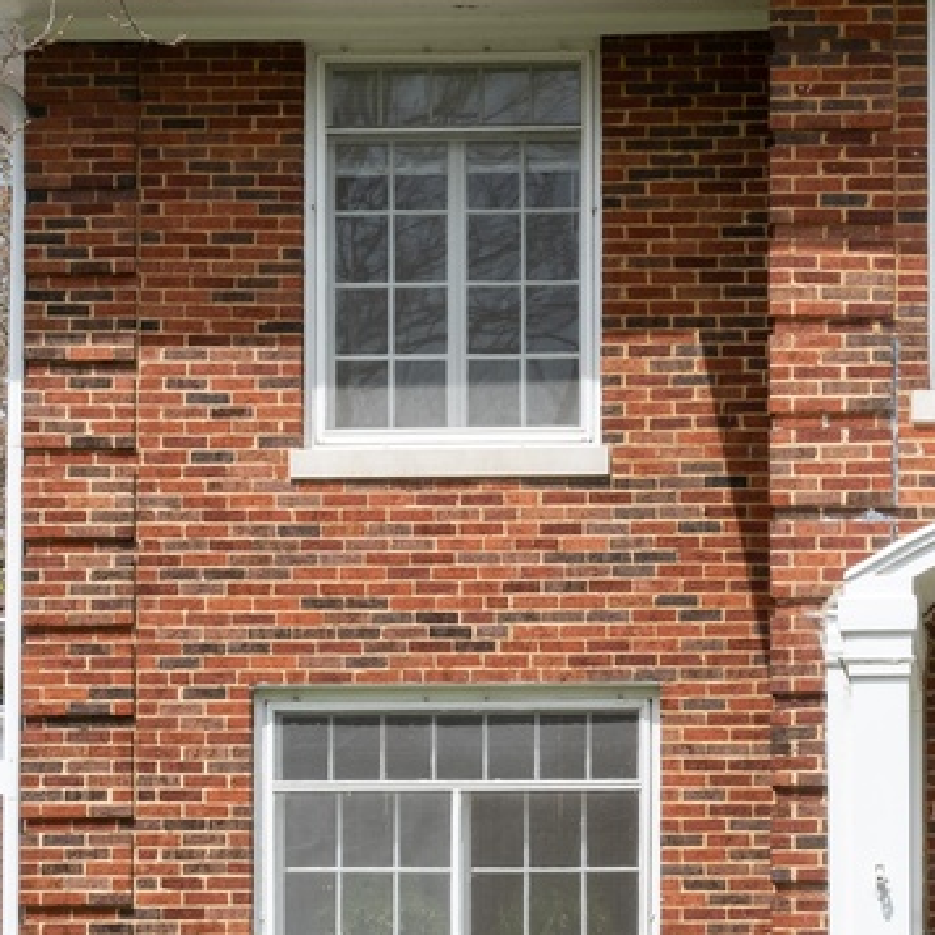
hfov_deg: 11.0
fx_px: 4828
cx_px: 881
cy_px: 375
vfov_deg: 11.1
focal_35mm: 158
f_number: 16
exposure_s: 1/45
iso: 125
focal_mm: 41
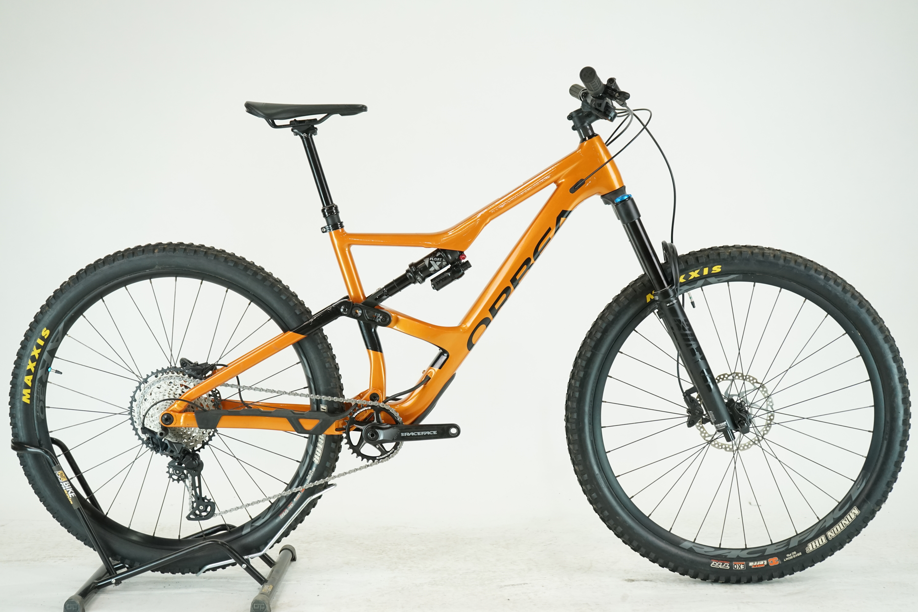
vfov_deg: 25.1
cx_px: 459
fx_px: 1377
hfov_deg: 36.9
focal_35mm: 54
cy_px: 306
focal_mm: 54
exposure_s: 1/200
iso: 1600
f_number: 5.6
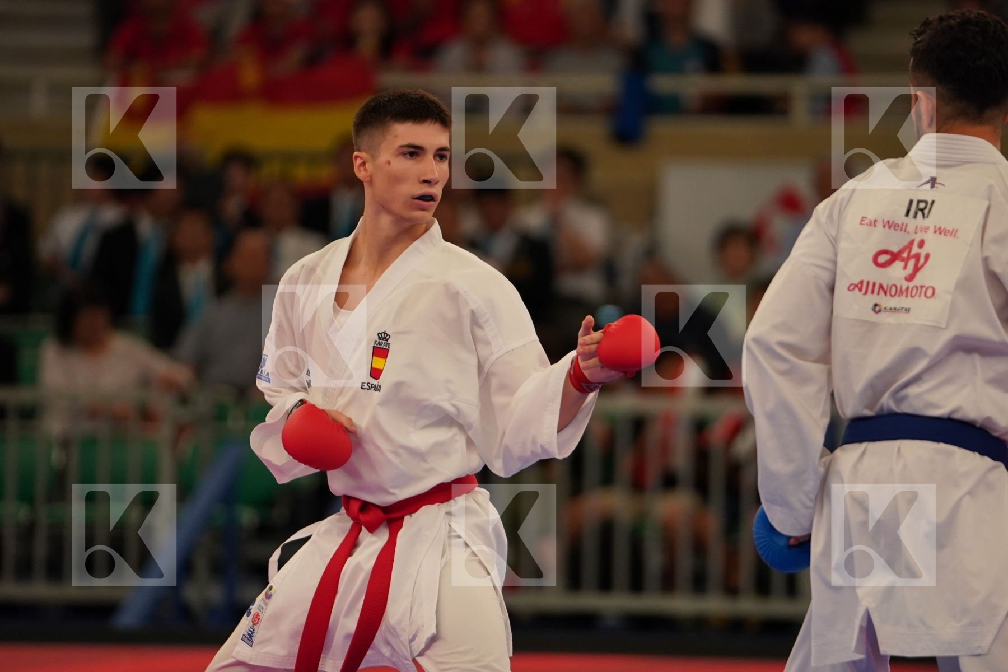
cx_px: 504
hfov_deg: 6.9
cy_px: 336
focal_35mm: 297
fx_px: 8315
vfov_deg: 4.6
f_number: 2.8
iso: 1250
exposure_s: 1/1000
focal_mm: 198
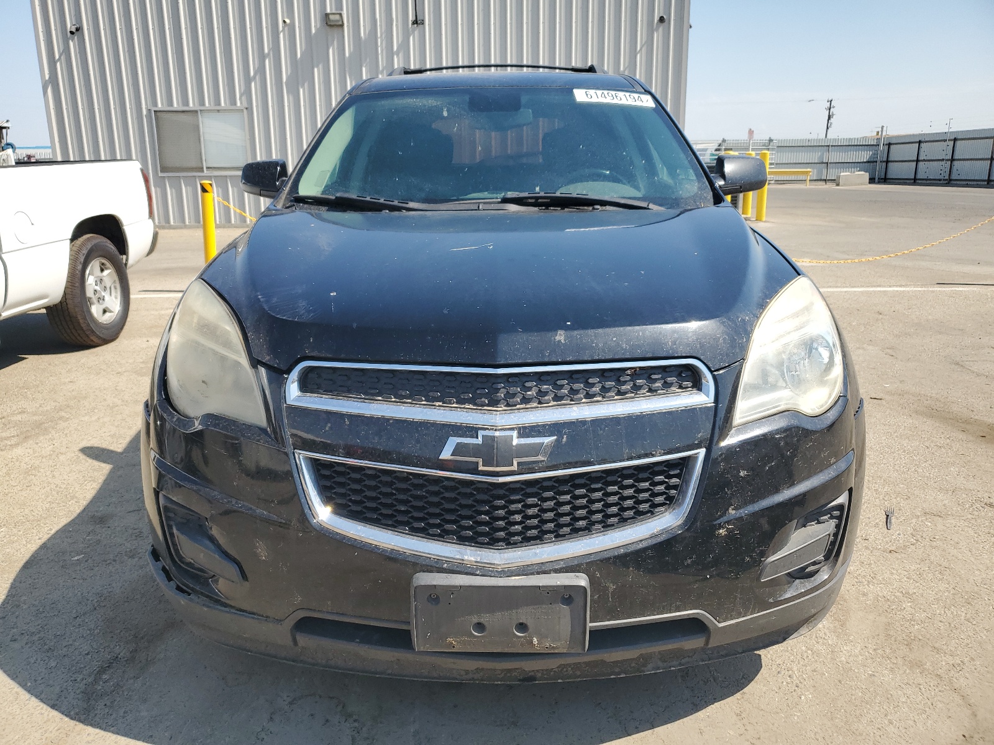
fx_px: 747
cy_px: 372
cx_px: 497
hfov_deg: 67.3
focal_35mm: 26
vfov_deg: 53.1
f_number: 1.5
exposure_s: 1/2500
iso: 50
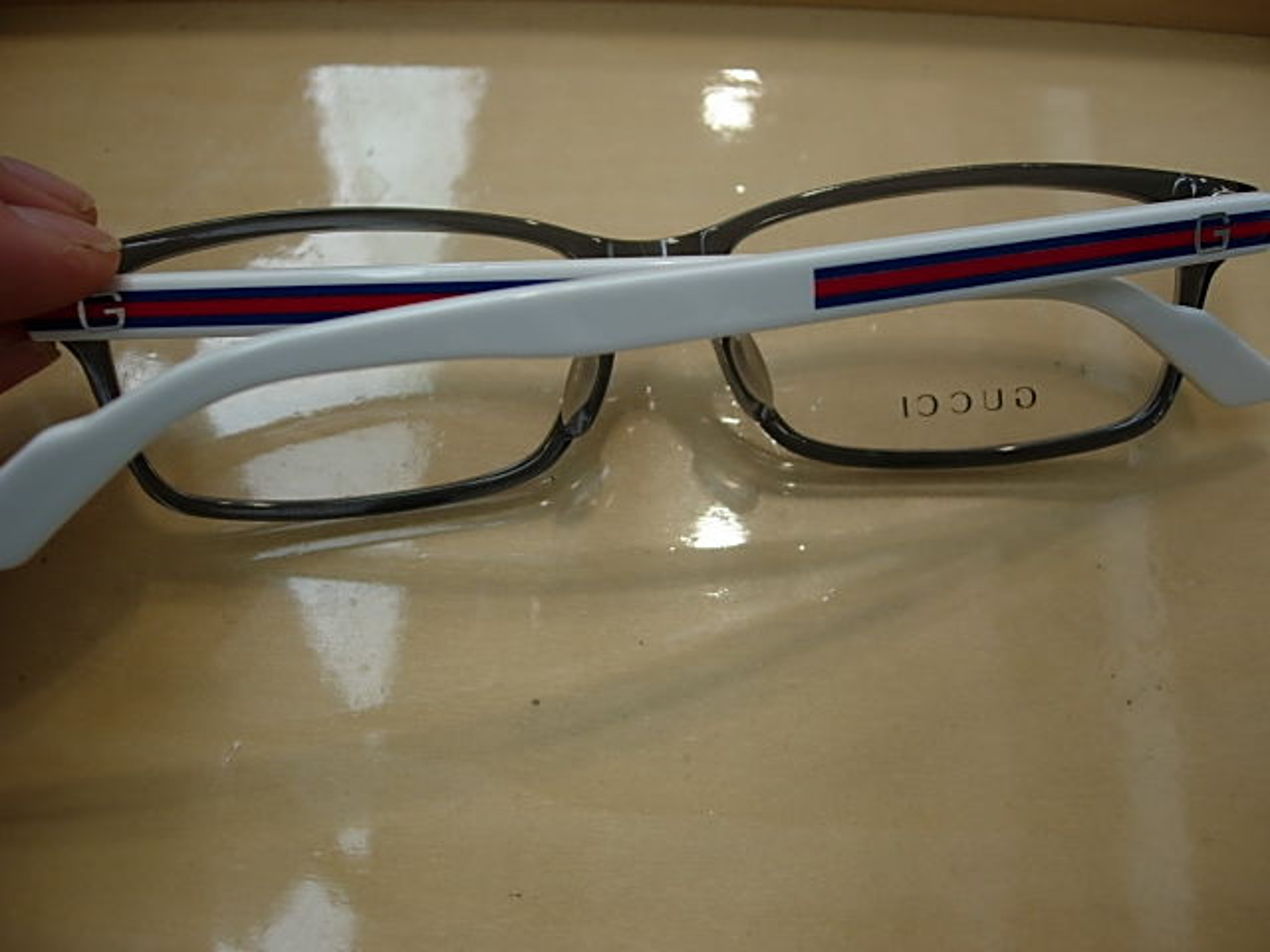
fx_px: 1394
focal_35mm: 38
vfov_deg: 37.7
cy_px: 476
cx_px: 635
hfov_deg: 49.0
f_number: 2.8
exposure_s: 1/128
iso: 64
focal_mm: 7.8
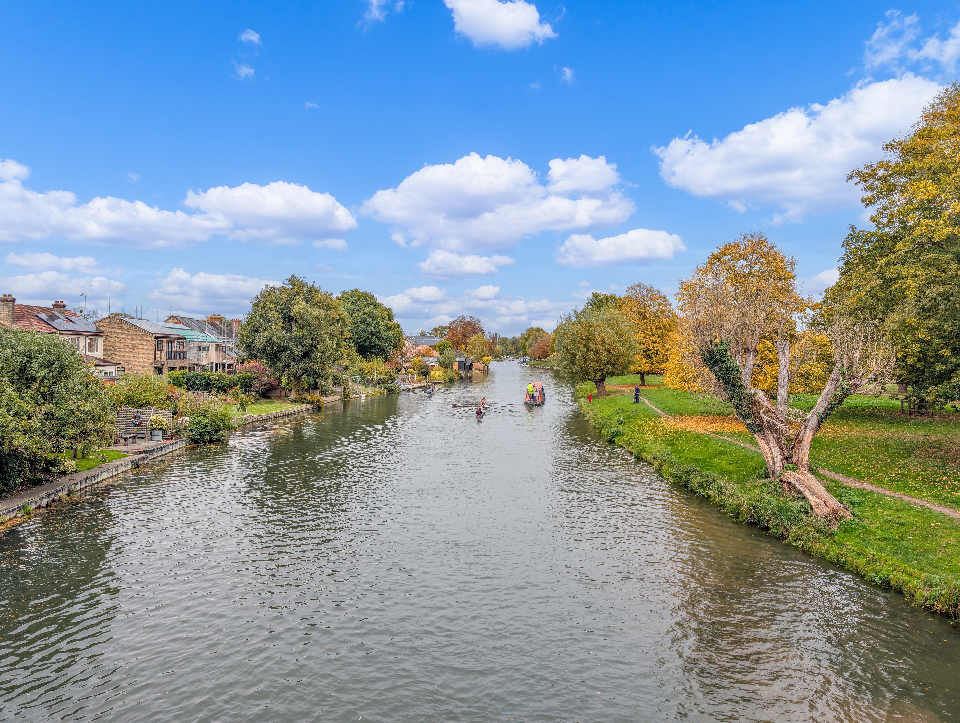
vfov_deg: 56.9
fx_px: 667
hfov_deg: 71.5
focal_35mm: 24
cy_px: 362
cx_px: 480
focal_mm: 6.9
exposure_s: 1/450
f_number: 1.7
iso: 38
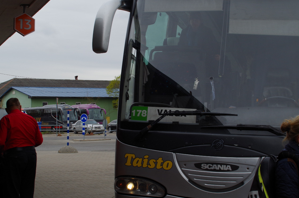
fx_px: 588
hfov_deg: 28.5
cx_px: 149
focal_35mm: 71
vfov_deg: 19.1
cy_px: 100
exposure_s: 1/125
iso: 250
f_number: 11
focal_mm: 33
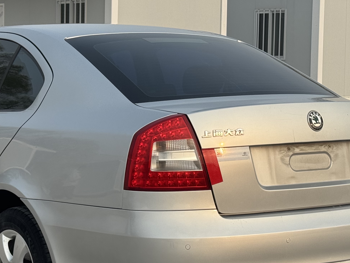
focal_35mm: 99
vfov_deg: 14.9
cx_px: 104
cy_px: 123
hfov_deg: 19.7
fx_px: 1001
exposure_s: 1/1984
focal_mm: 6.76
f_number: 1.78
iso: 64
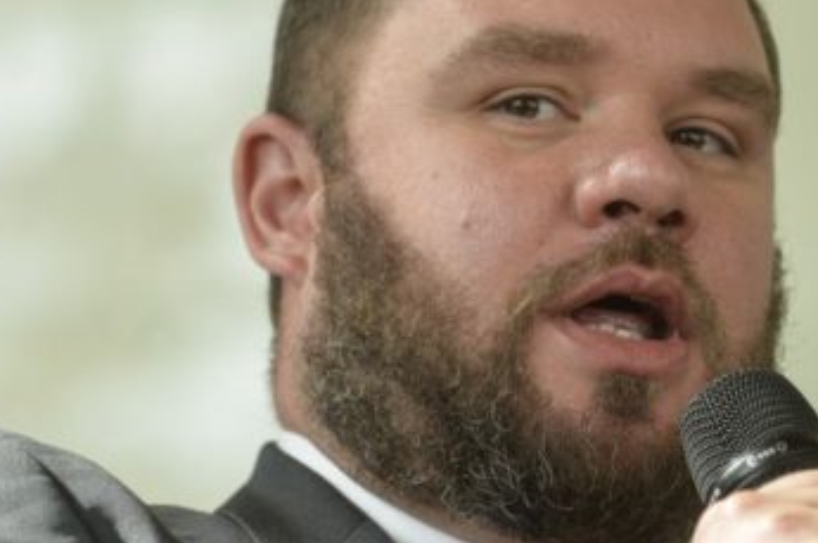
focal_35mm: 313
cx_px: 564
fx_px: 7102
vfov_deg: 4.4
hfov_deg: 6.6
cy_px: 222
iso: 2000
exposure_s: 1/500
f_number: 4
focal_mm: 155
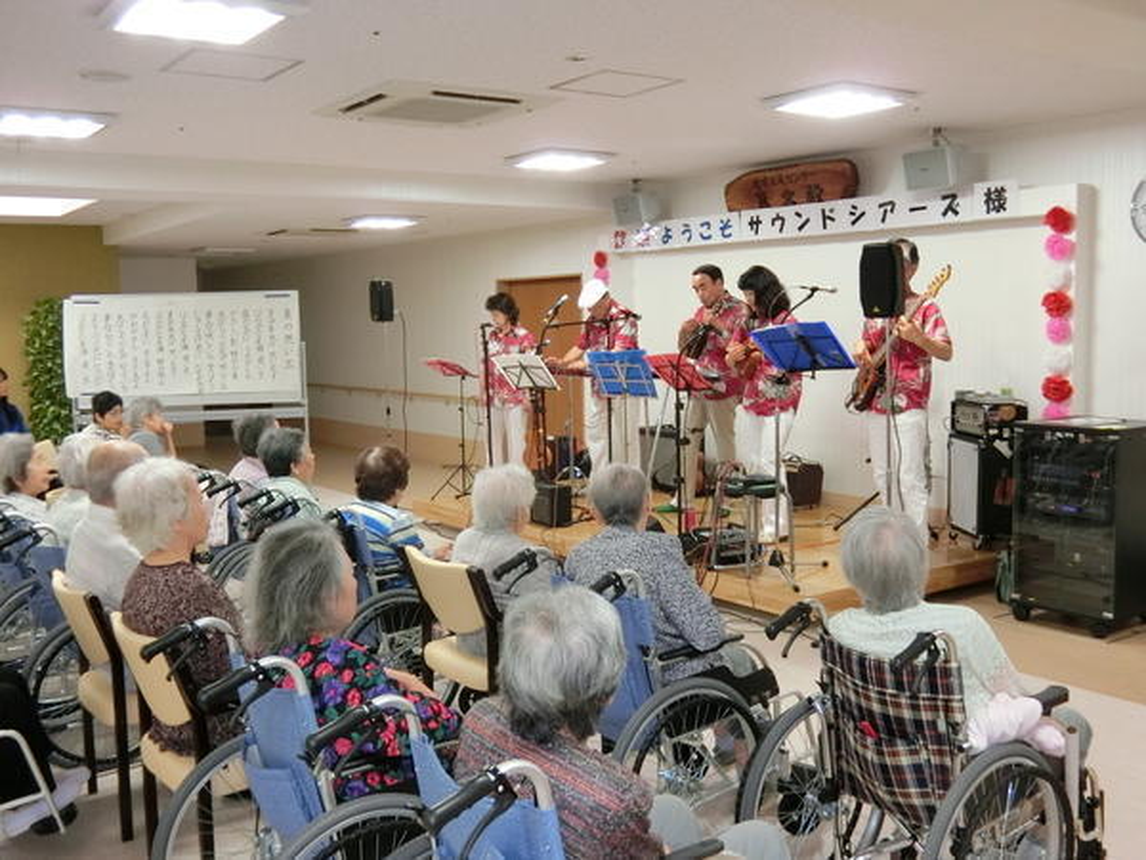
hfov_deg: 51.4
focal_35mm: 36
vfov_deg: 39.7
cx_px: 573
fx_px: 1192
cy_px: 430
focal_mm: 6.4
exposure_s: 1/80
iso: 400
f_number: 4
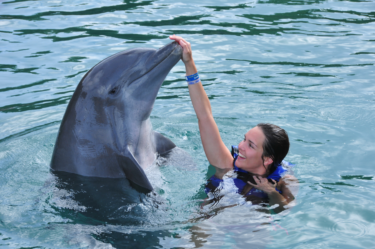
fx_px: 1248
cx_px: 188
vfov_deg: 11.4
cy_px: 124
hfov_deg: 17.1
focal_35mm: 120
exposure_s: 1/200
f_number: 9
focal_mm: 80
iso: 200
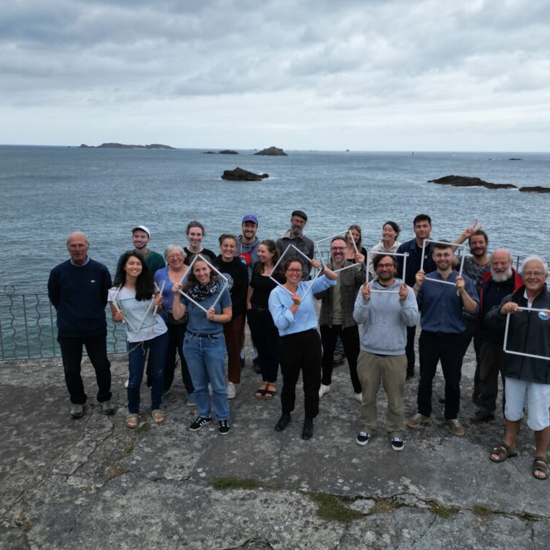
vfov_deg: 55.6
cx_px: 310
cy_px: 269
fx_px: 521
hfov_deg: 55.5
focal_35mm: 29
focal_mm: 6.72
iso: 140
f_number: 1.7
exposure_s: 1/1600
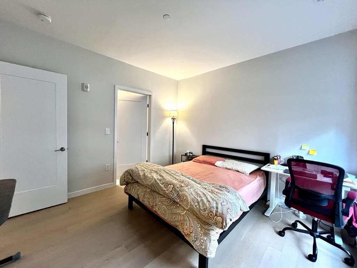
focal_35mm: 13
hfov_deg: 106.2
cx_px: 178
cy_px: 134
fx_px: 134
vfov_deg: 89.9
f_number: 1.8
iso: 250
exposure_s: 1/60
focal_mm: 1.57
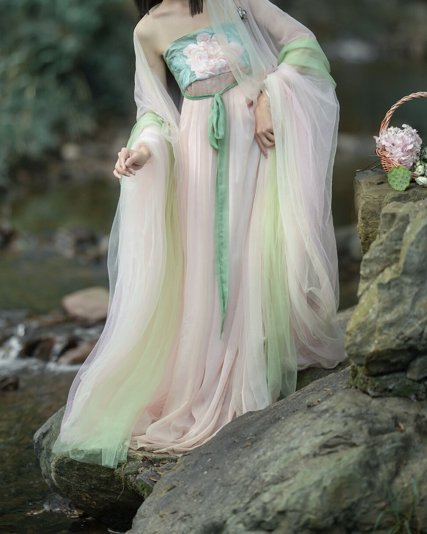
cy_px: 178
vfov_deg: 10.4
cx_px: 196
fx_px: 2923
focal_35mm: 185
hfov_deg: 8.4
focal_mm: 135
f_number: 1.8
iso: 320
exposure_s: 1/500
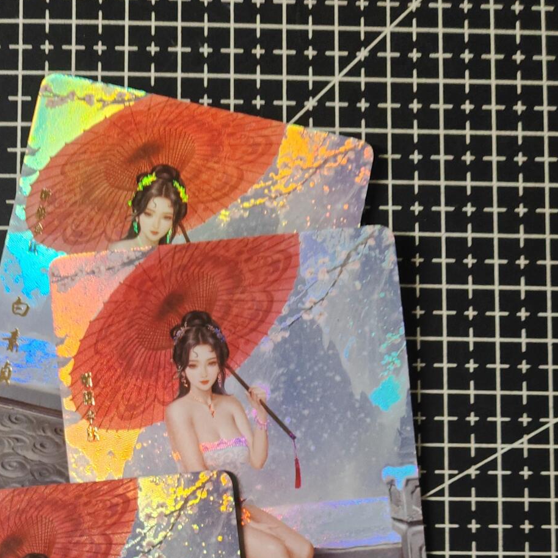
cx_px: 184
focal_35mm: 47
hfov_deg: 35.7
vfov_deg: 34.0
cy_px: 507
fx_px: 857
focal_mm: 5.52
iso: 1250
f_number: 1.9
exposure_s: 1/50
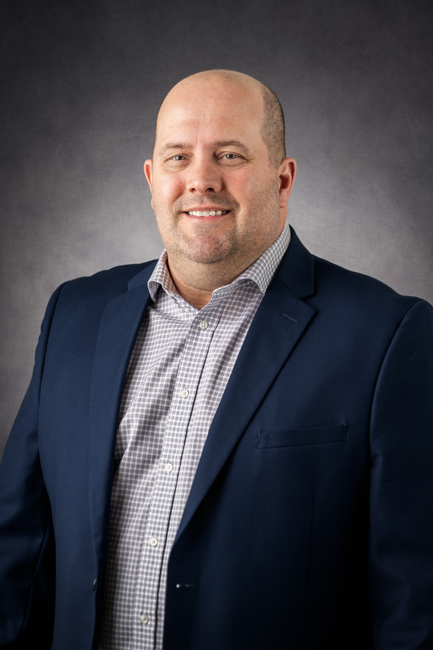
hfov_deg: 10.3
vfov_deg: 15.4
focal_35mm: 133
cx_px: 216
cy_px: 325
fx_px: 2399
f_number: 4.5
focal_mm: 133
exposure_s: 1/200
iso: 64
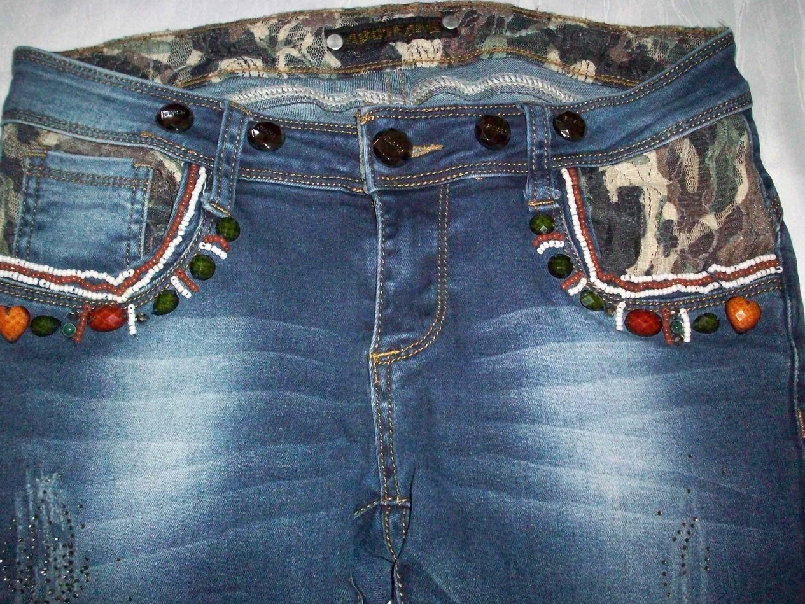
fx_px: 907
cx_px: 391
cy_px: 303
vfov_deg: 36.8
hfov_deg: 47.9
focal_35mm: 39
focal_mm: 6.2
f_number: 2.8
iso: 400
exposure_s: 1/128
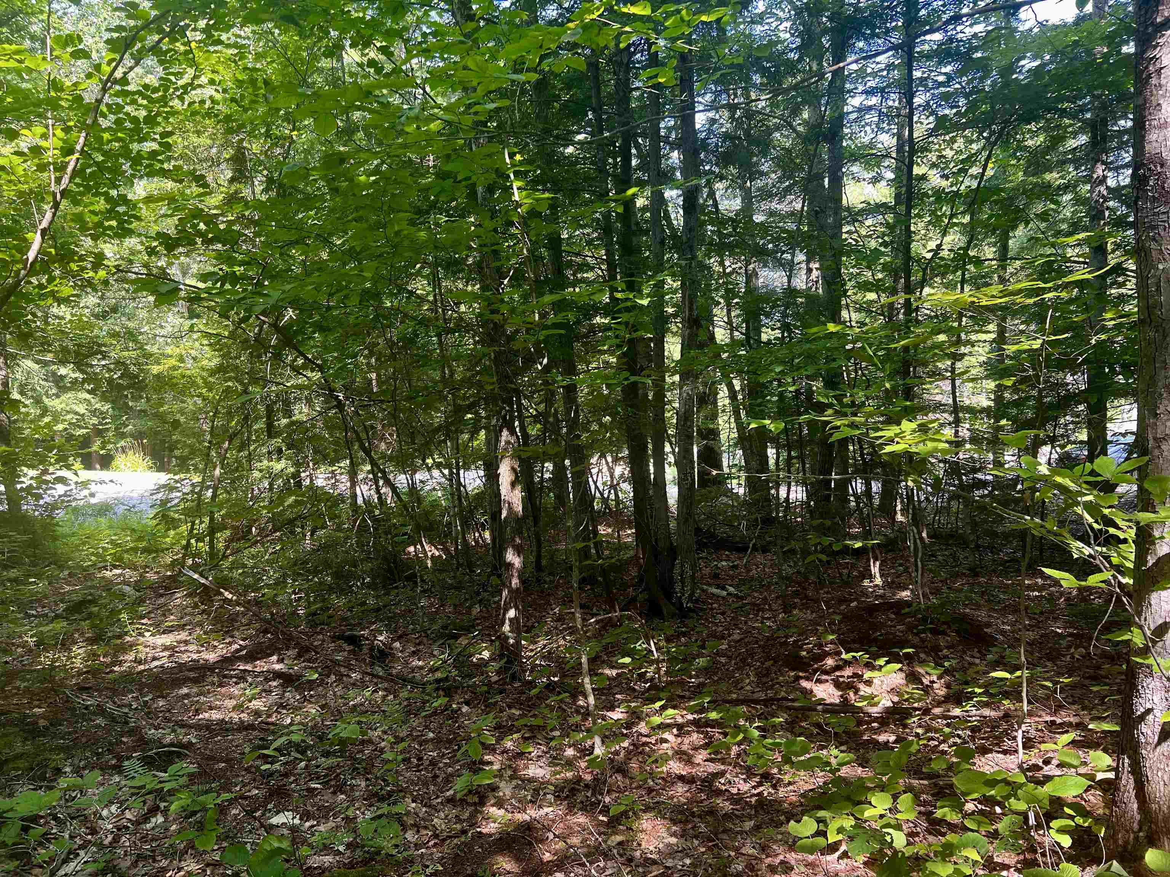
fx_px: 879
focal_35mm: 26
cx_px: 585
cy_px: 438
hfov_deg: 67.3
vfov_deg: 53.1
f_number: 1.5
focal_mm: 5.7
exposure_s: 1/121
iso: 50
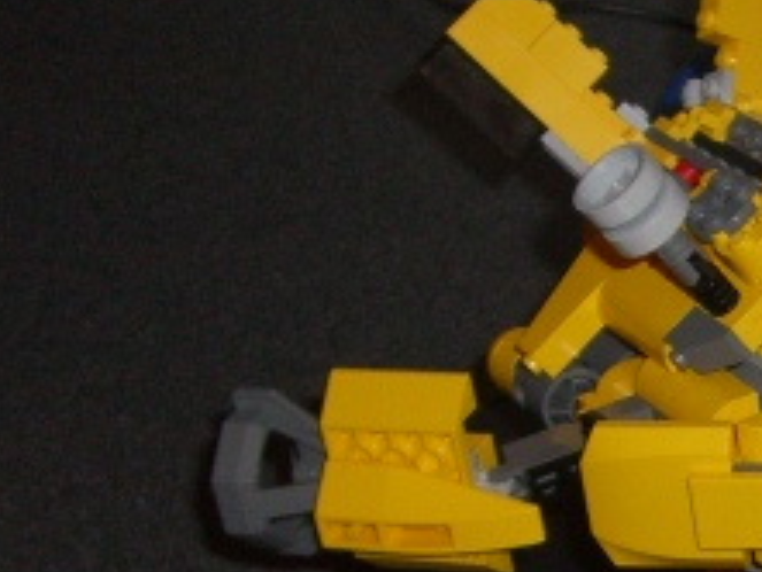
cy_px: 582
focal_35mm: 110
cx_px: 1038
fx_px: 2423
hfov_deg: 16.7
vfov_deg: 13.3
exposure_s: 1/60
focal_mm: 6.2
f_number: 2.7
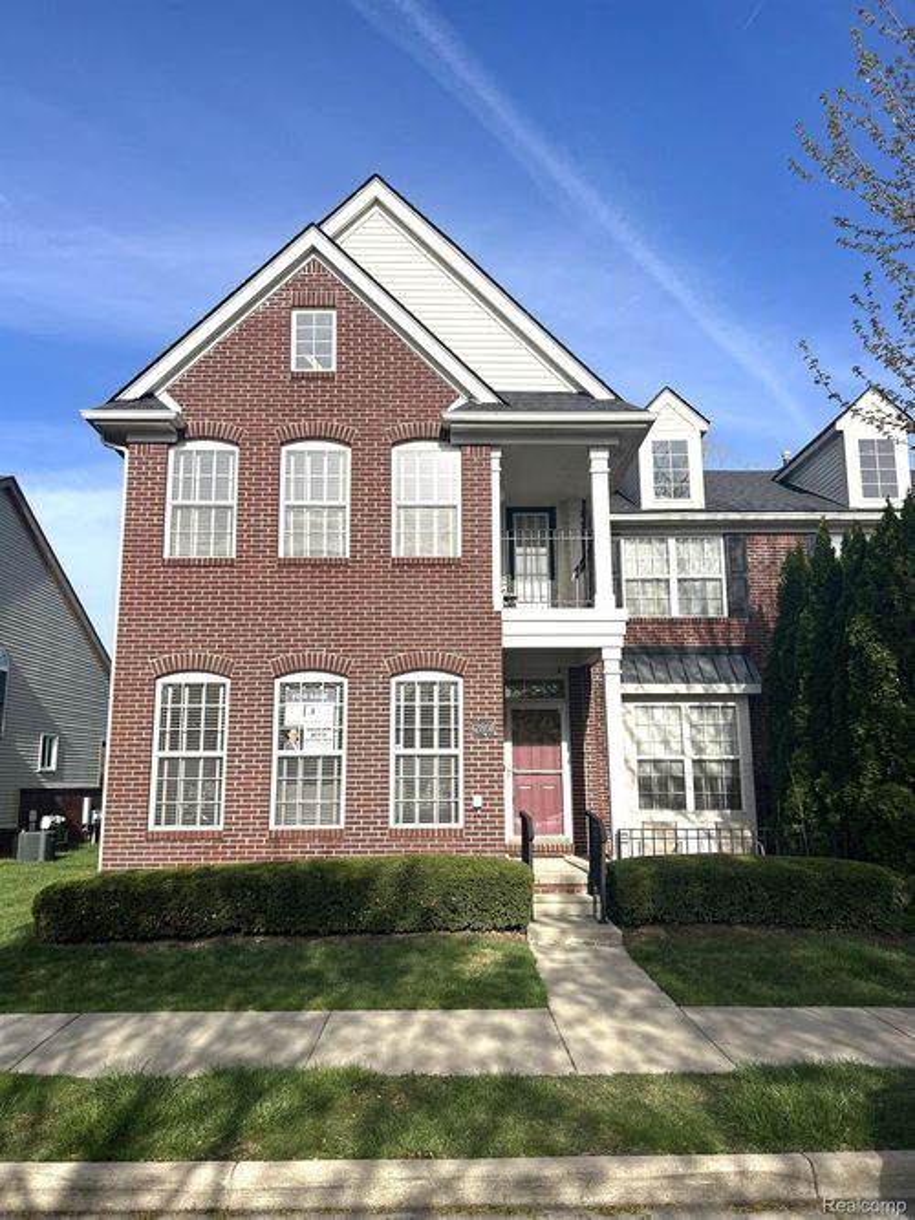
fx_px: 917
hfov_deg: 53.0
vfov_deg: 67.3
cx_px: 458
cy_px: 610
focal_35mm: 26
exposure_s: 1/4831
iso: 50
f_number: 1.5
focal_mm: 5.7
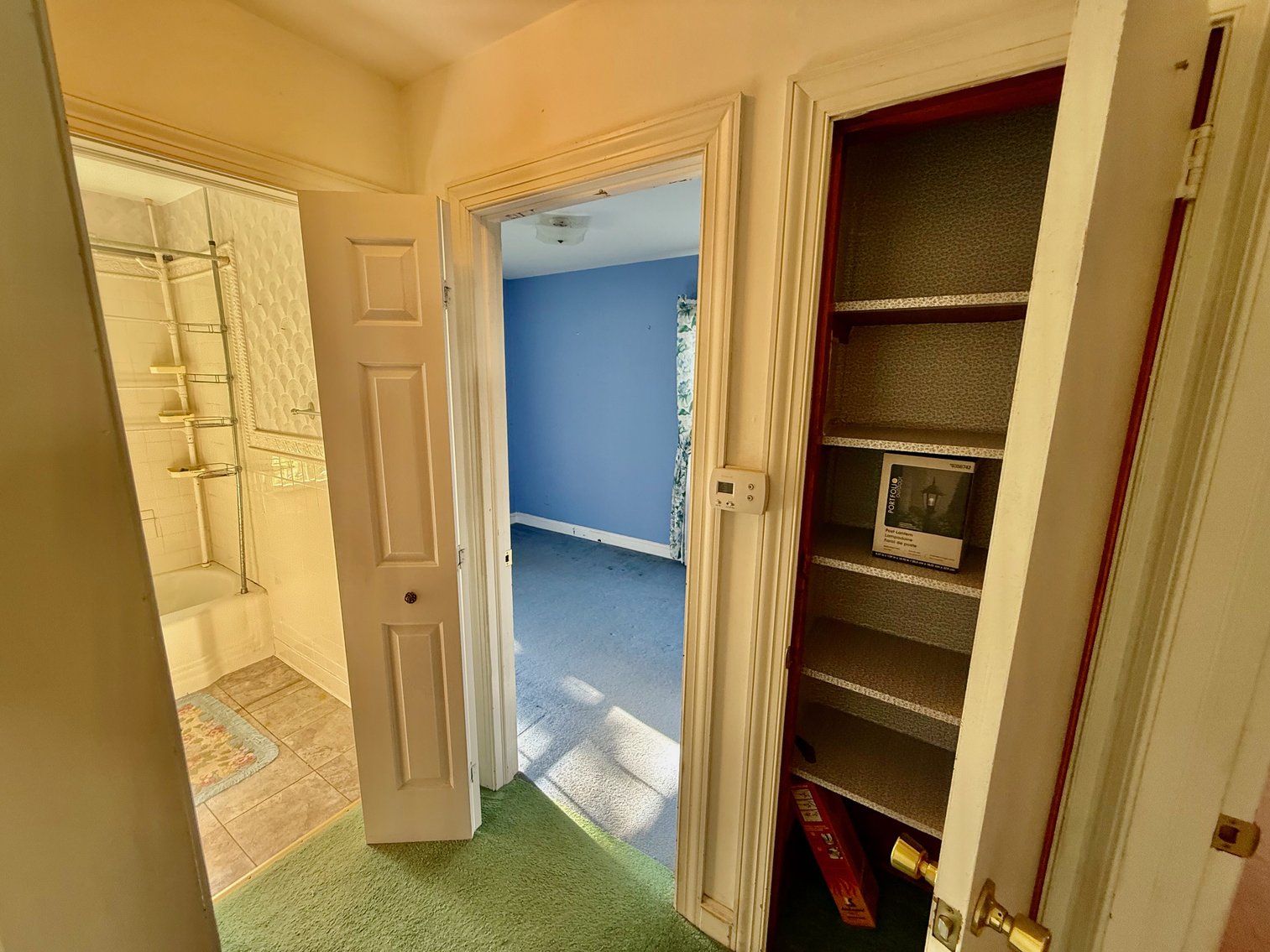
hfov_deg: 102.1
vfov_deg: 85.7
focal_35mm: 14
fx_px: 514
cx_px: 635
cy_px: 476
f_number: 2.2
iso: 250
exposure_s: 1/60
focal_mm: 2.22
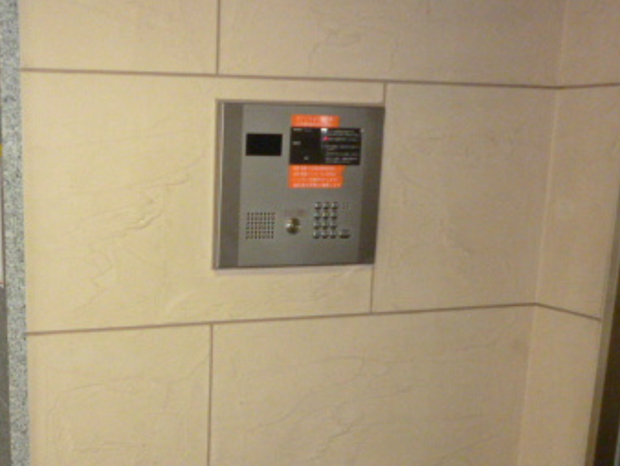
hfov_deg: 35.3
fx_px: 950
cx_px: 149
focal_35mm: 53
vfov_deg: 26.9
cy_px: 393
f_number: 3.1
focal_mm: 5
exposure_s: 1/60
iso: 640
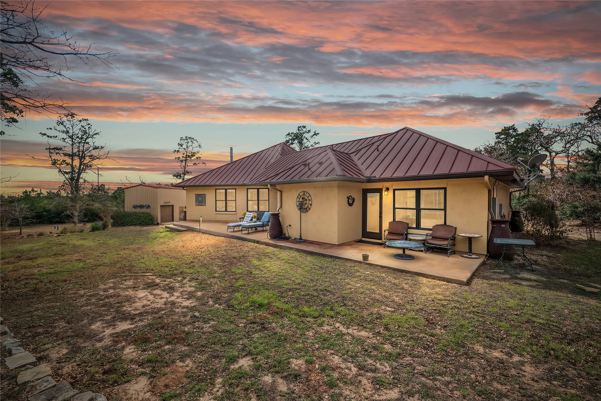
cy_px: 200
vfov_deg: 81.2
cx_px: 300
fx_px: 234
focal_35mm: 14
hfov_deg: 104.3
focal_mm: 14
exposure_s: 1/640
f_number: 8
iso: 250
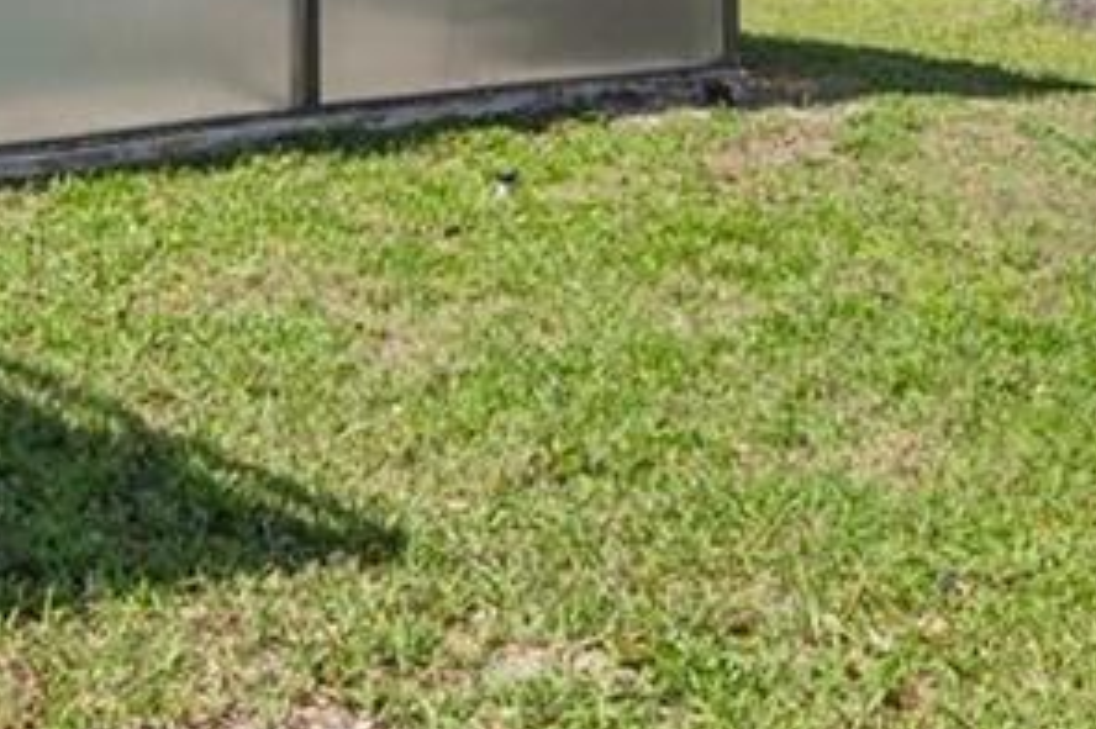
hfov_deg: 22.0
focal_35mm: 92
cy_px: -259
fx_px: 2799
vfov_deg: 14.2
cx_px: 800
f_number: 8
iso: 400
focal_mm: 17
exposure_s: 1/320
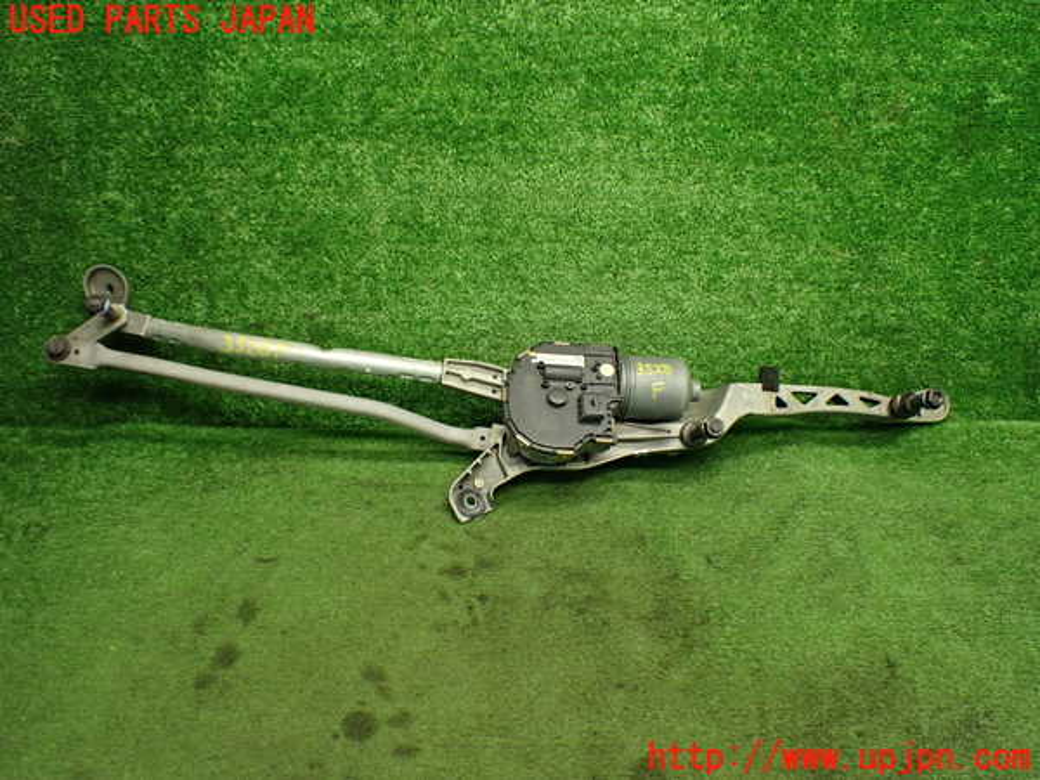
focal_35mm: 30
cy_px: 390
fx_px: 901
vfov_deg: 46.8
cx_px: 520
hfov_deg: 60.0
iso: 640
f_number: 2.3
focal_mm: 5.4
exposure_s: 1/125
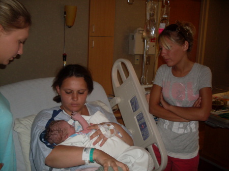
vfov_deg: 37.7
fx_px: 251
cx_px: 114
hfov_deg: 49.0
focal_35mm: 38
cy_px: 86
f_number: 2.8
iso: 100
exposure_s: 1/45
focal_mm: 6.3
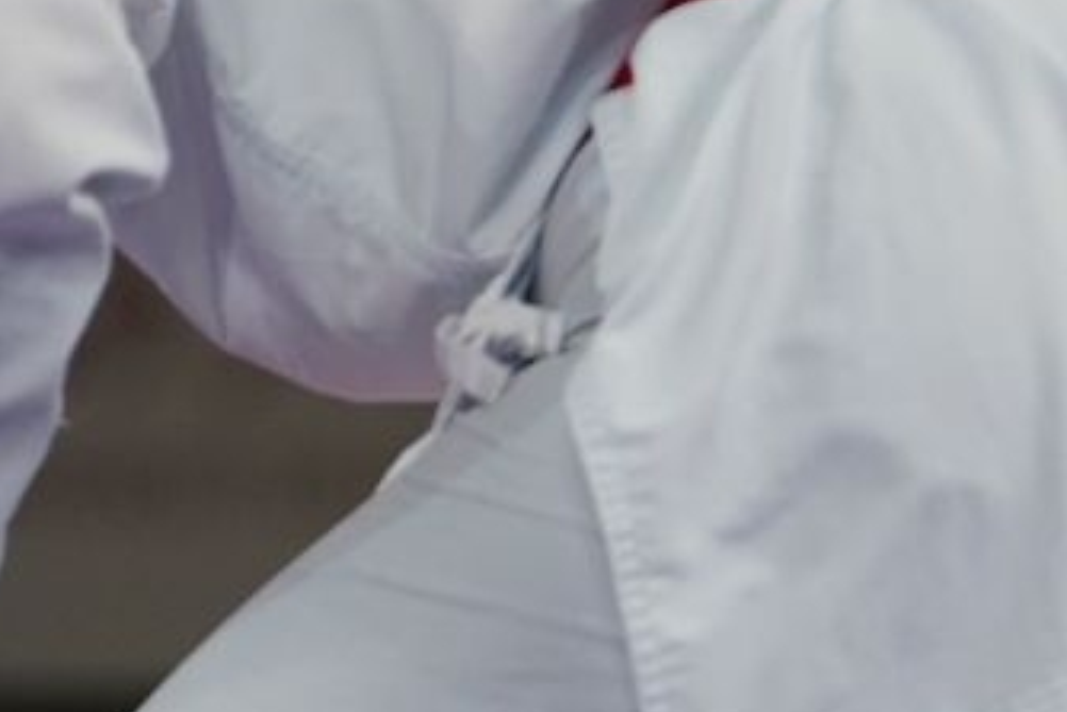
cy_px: -875
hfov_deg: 1.9
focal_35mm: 1077
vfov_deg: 1.3
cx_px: 1594
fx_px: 31933
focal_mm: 200
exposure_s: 1/1000
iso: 1000
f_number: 2.8
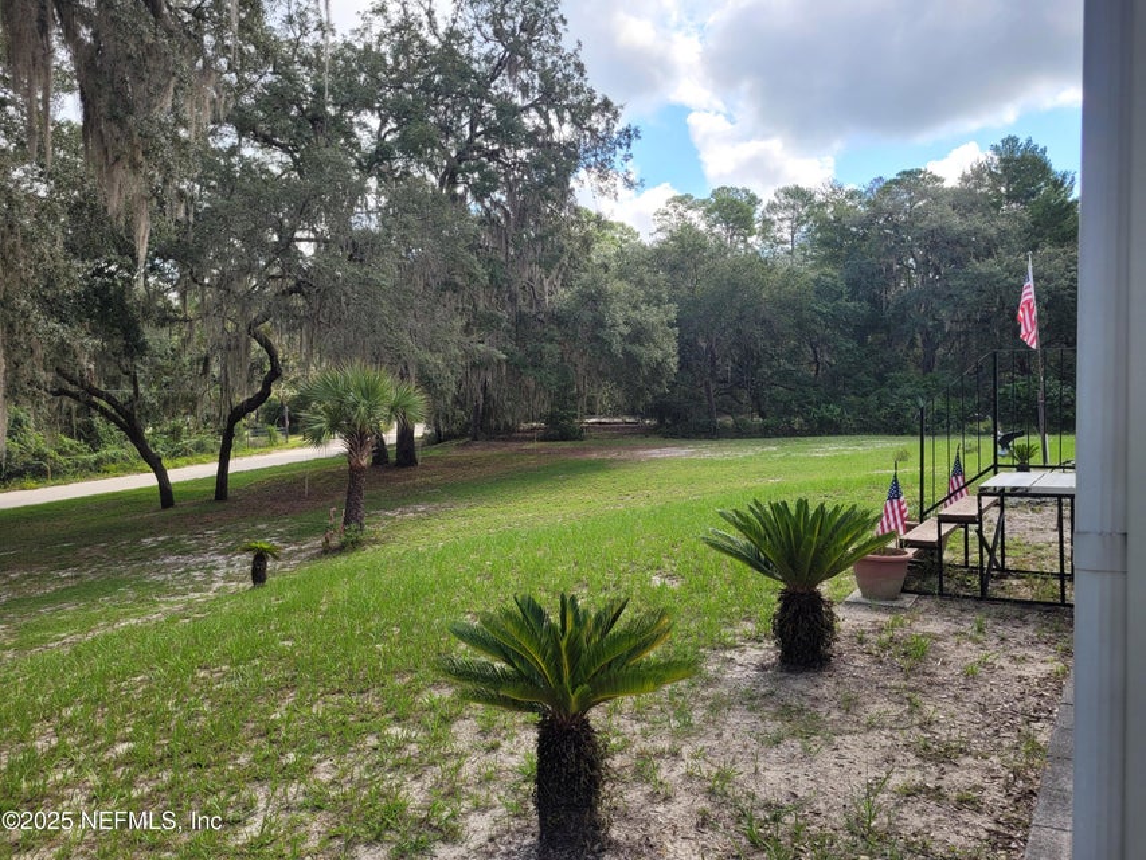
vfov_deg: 53.1
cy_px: 430
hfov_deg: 67.3
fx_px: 861
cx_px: 573
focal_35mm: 26
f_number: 1.8
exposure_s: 1/929
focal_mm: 5.4
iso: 40
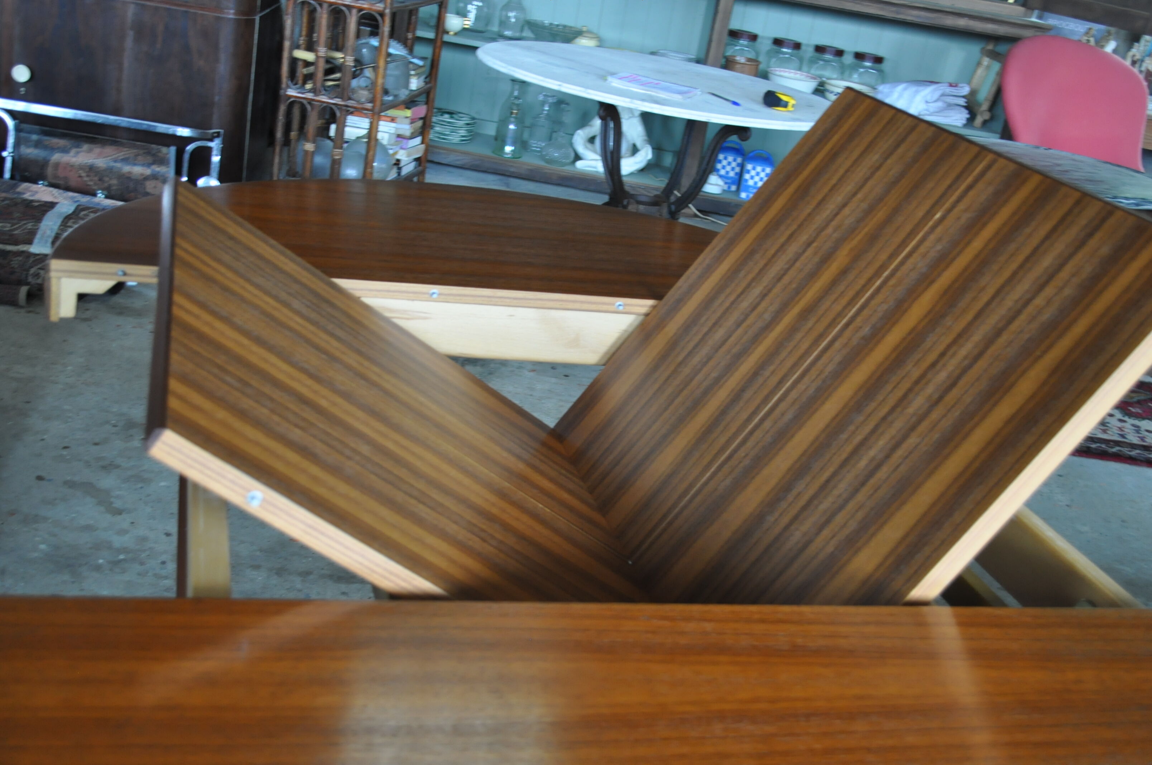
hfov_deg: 46.4
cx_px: 576
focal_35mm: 42
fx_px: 1342
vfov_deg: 31.8
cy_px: 382
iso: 1100
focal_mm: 28
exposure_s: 1/30
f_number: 4.5
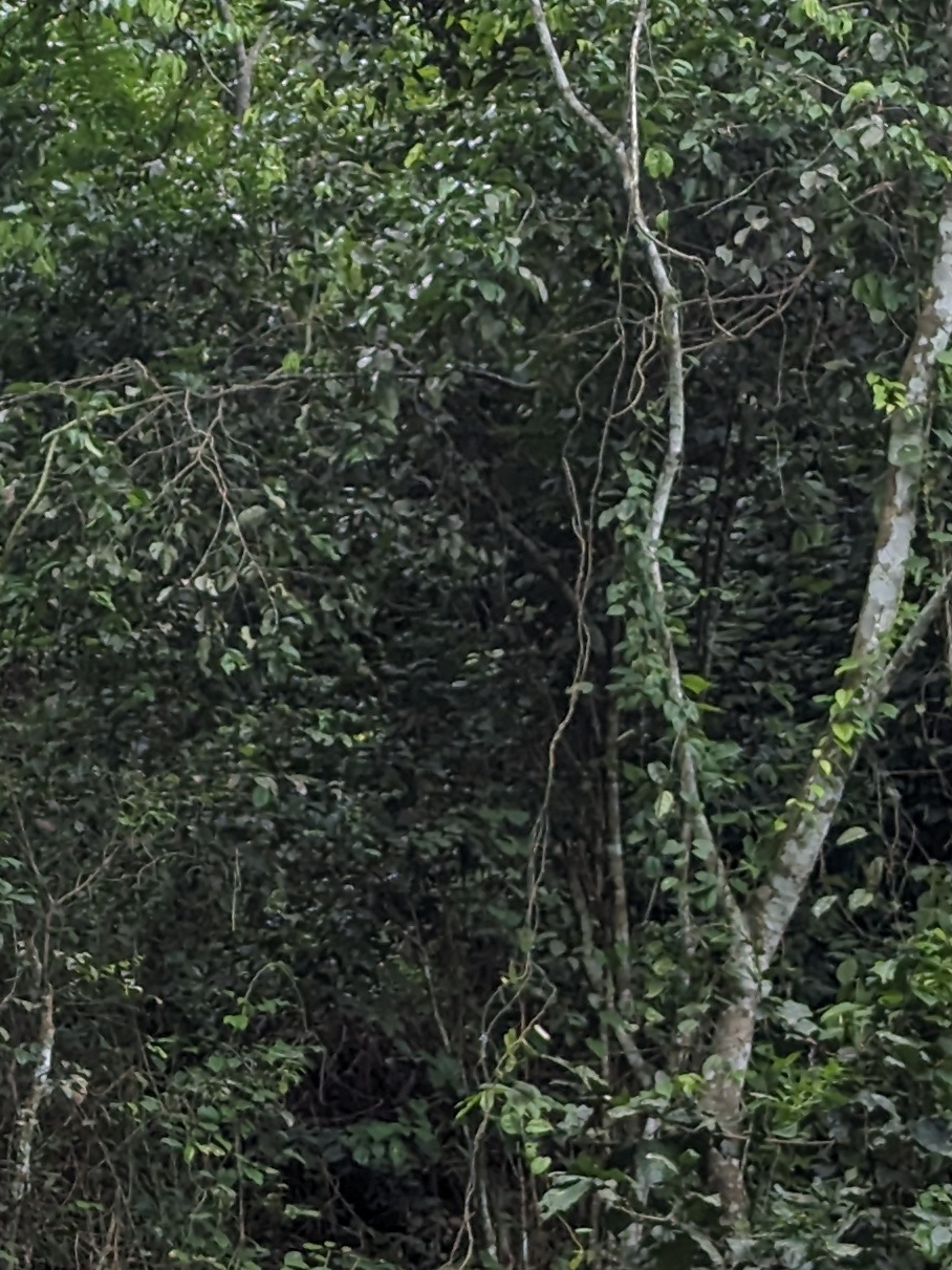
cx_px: -389
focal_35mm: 162
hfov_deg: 9.0
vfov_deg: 12.0
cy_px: 1333
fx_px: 5941
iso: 42
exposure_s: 1/580
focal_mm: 6.81
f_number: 1.85
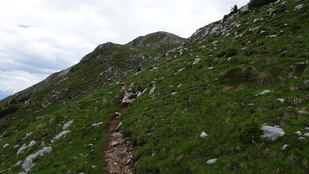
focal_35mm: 27
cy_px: 57
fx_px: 221
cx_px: 151
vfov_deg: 42.3
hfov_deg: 69.8
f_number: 3.5
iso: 80
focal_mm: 4.1
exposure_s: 1/640
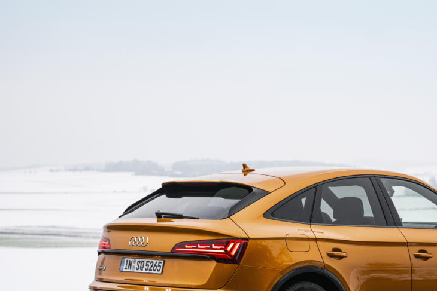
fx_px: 1396
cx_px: 356
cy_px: 222
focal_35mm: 115
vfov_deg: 11.9
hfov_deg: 17.6
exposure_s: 1/320
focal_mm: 70
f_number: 2.8
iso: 160
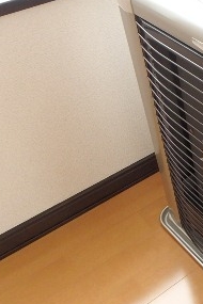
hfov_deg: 23.8
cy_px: 147
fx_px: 414
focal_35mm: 49
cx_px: 274
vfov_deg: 40.3
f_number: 3.5
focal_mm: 3.7
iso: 320
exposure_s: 1/30
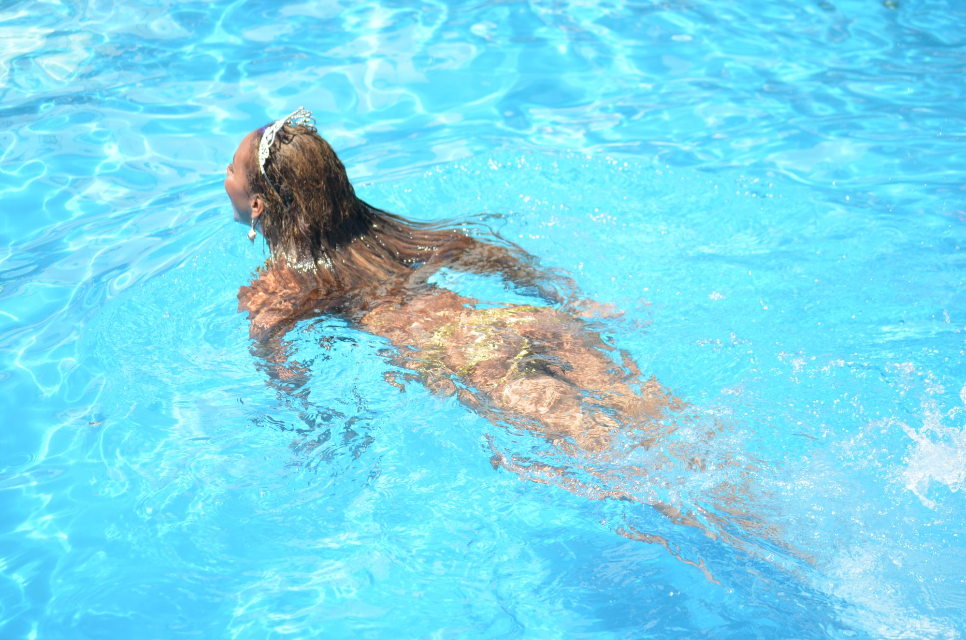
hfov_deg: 24.1
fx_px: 2263
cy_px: 320
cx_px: 490
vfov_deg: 16.1
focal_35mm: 85
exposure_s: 1/400
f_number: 4
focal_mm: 55
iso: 100
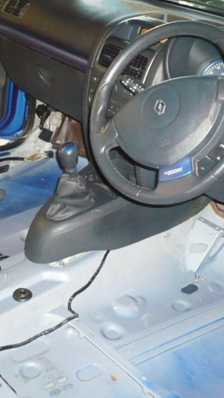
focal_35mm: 52
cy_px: 197
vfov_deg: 39.9
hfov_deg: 23.0
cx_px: 140
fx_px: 549
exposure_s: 1/30
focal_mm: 5.8
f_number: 2.8
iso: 500
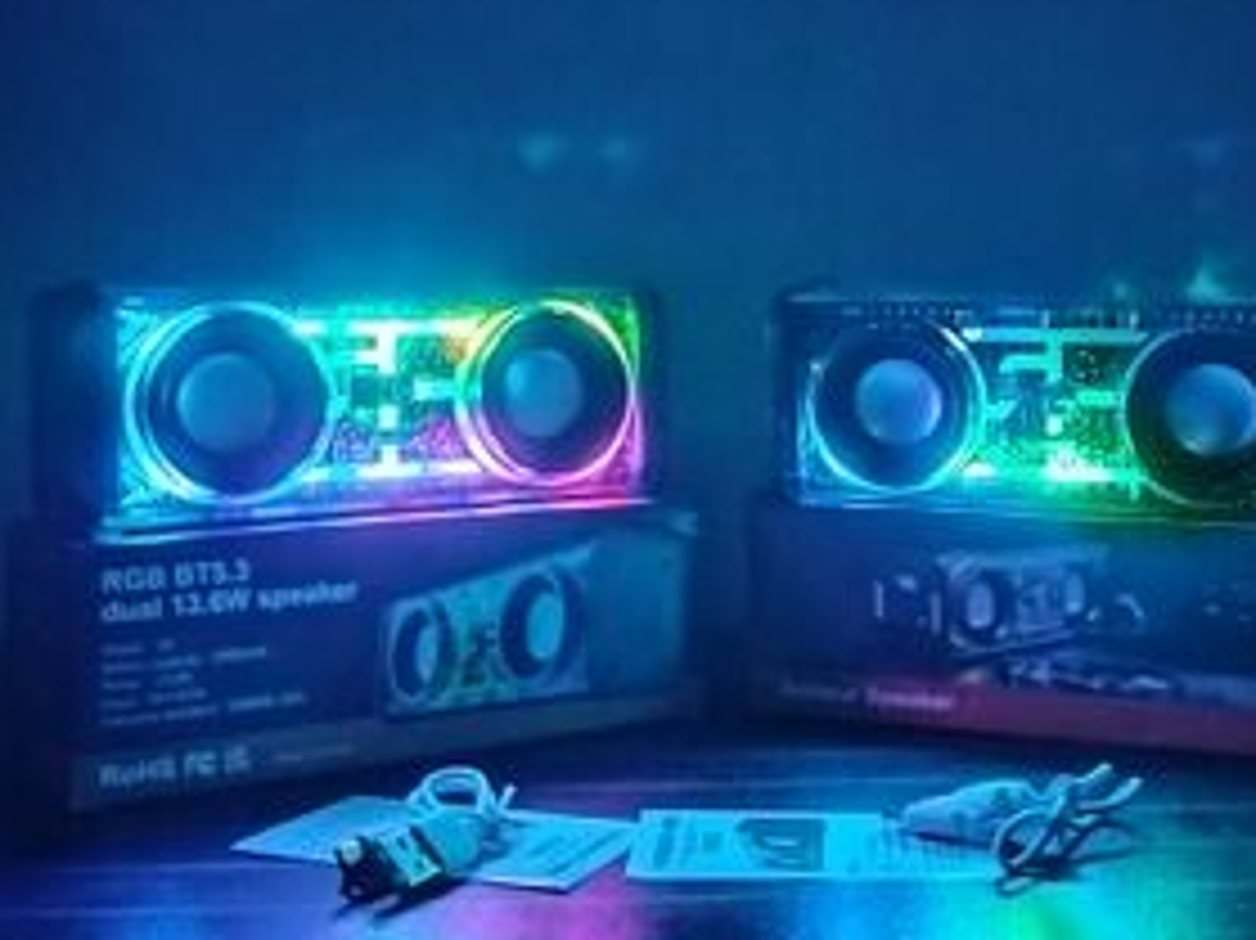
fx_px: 1922
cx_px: 806
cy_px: 319
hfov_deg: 35.9
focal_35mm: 53
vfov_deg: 27.4
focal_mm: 5.25
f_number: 1.75
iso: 9152
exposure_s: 1/14.3
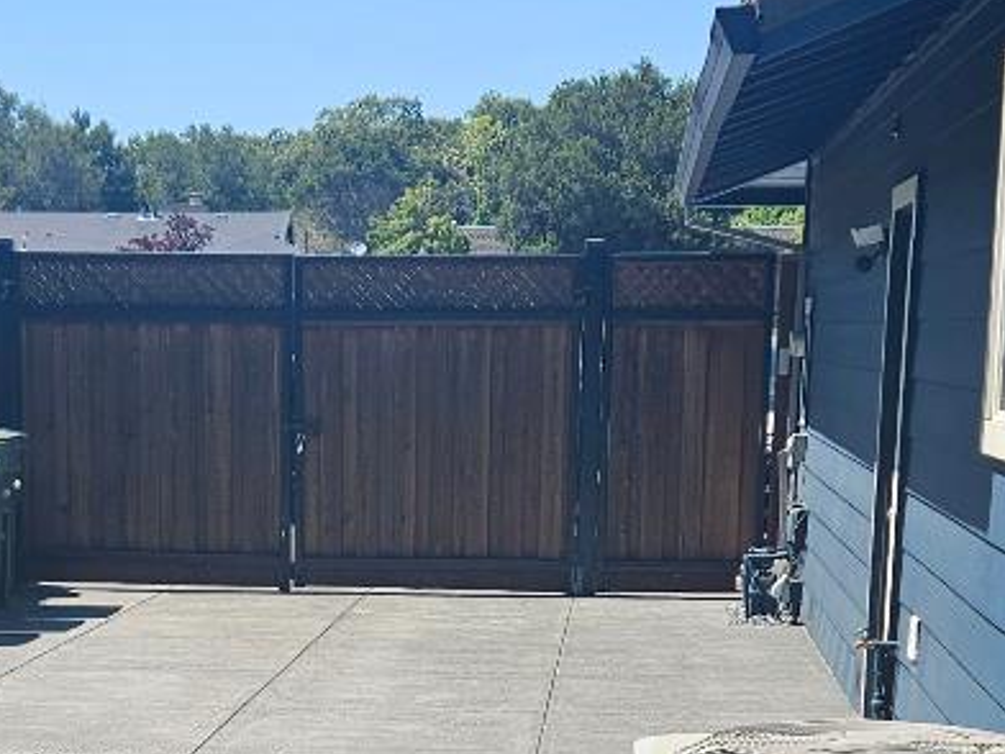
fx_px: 2555
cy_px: 809
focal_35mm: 88
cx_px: 267
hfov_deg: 22.1
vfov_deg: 16.3
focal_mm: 5.4
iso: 25
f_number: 1.8
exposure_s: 1/1160
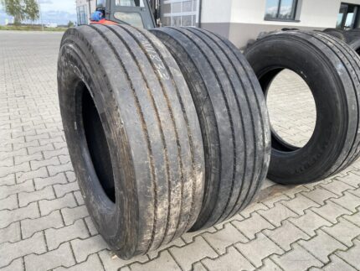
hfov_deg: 67.3
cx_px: 180
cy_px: 136
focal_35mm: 26
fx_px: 271
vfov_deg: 53.1
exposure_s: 1/549
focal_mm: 4.25
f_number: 1.8
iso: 32
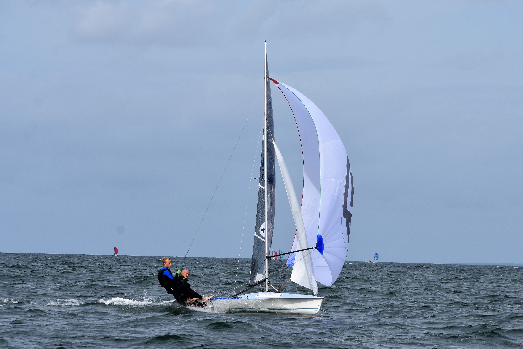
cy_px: 174
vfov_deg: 8.7
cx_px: 262
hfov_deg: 13.0
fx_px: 2288
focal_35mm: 158
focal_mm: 105
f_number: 8
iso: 125
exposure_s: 1/500
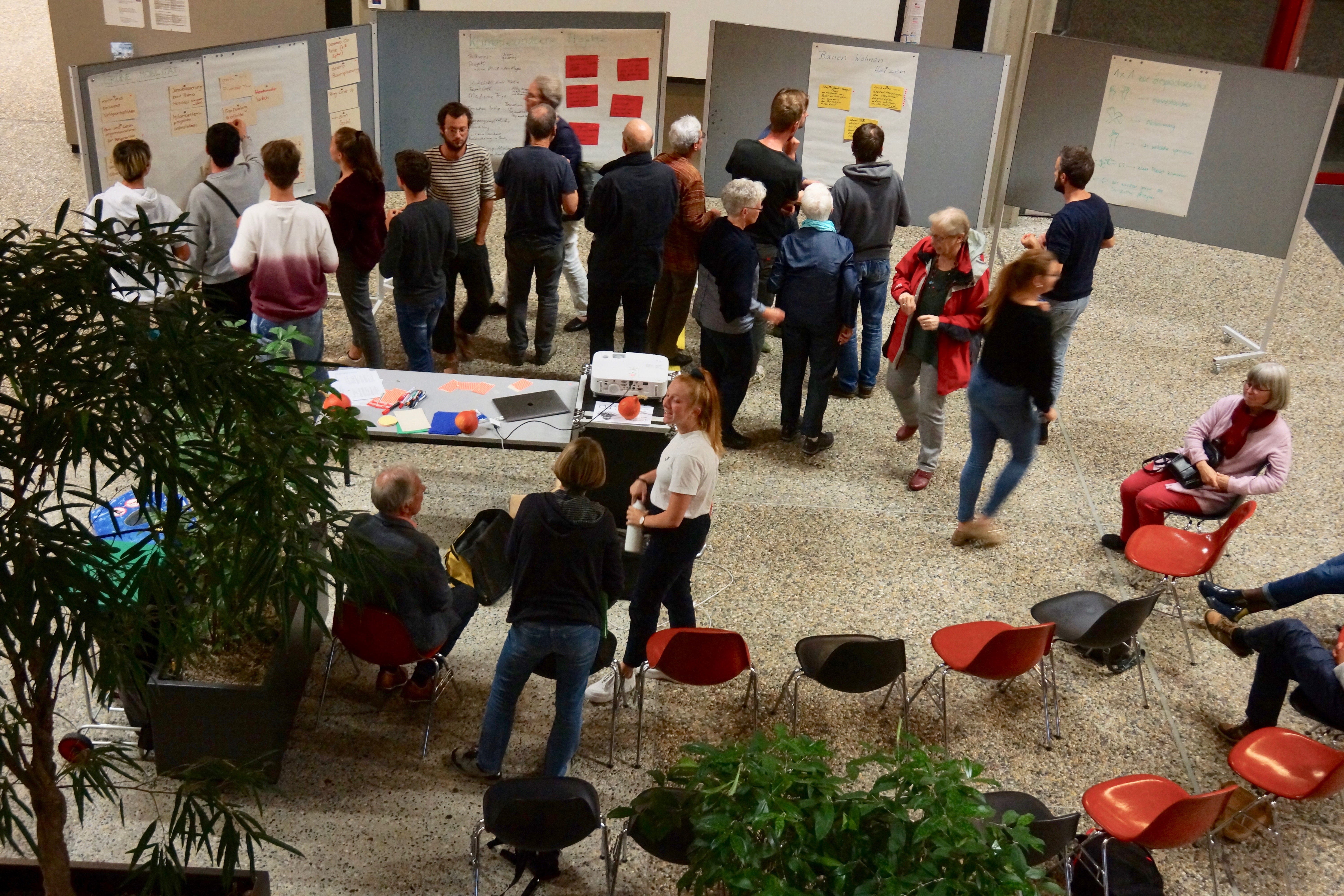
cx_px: 672
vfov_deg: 31.9
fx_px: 1568
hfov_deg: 46.4
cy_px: 448
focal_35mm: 42
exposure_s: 1/30
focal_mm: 28
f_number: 4.5
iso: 1600
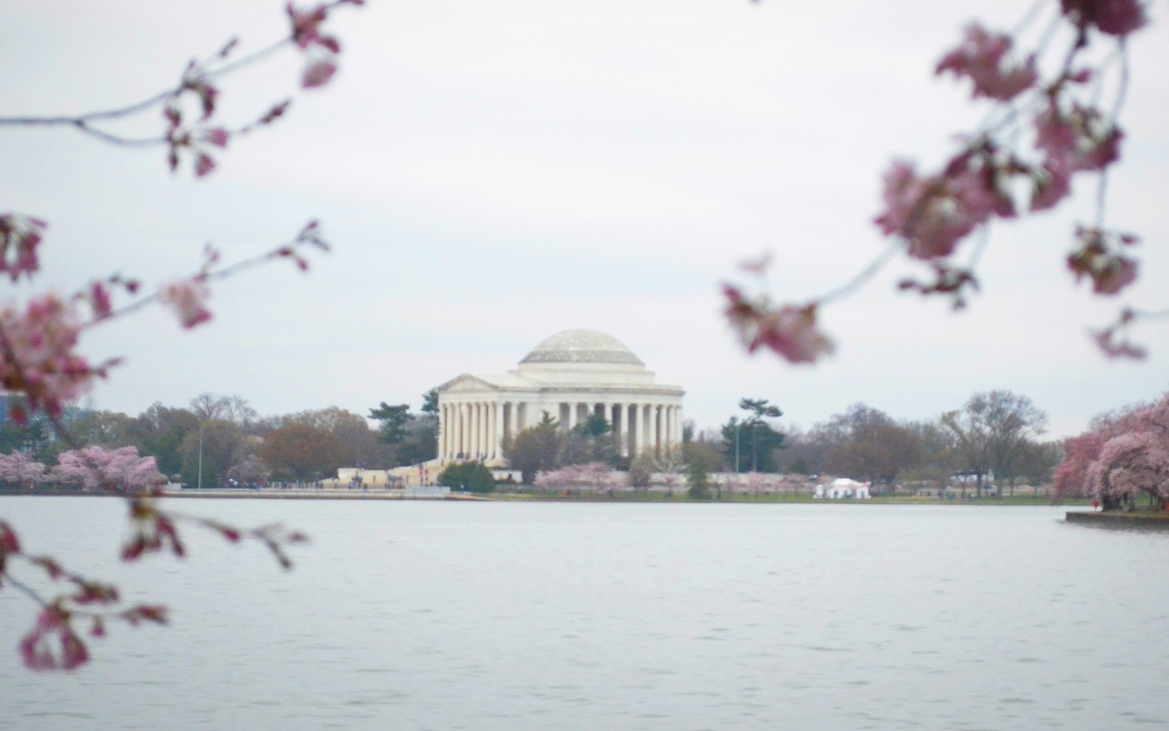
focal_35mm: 111
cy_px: 300
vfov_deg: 11.8
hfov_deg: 18.8
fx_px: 3536
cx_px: 630
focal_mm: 50
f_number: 5.6
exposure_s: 1/4000
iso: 5000
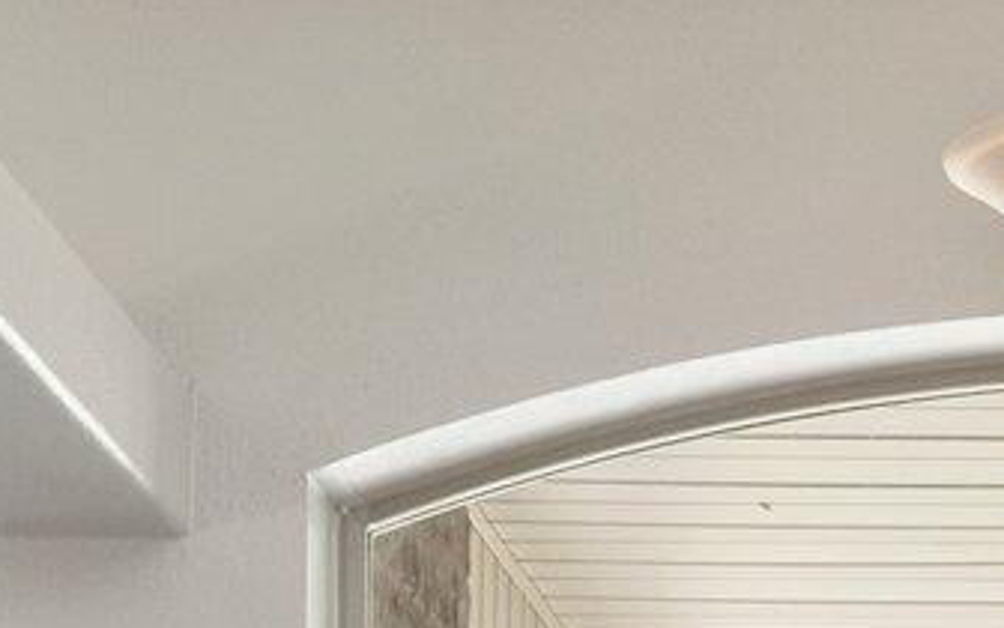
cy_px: 1932
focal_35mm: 186
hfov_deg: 11.0
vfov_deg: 6.4
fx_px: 5089
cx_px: 1228
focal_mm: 30
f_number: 9
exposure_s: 1/8
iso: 400
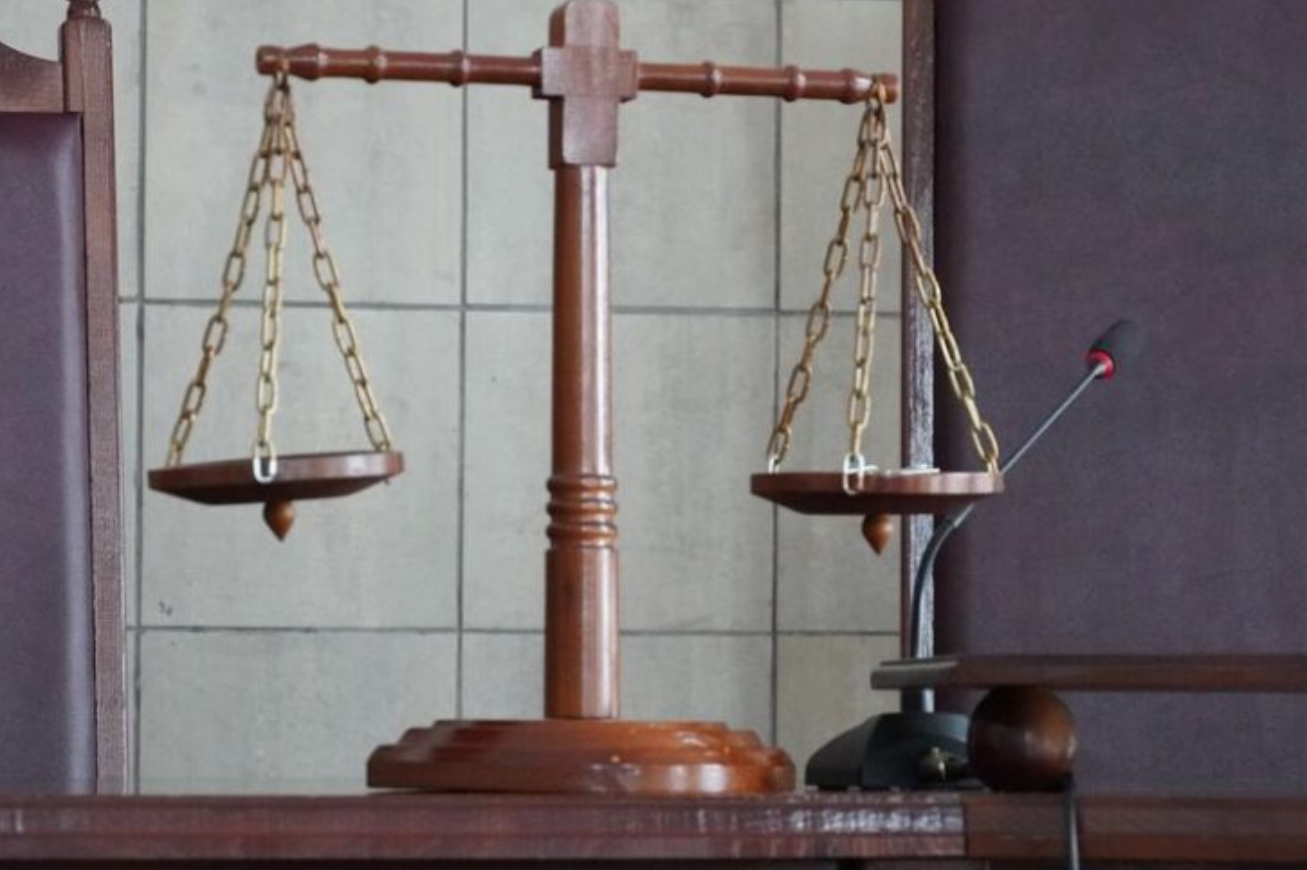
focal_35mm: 154
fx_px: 5578
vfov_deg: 8.9
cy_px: 384
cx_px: 573
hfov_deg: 13.4
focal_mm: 75
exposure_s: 1/100
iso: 6400
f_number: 5.6
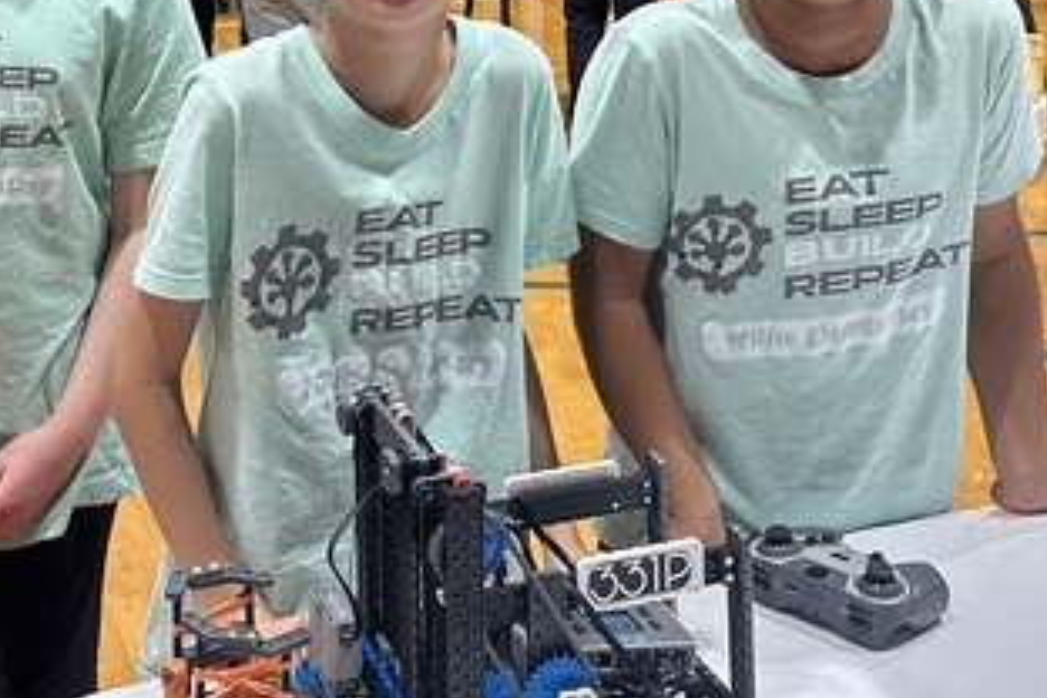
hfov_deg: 31.2
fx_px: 1861
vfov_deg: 21.0
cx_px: 362
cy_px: 151
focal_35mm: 64
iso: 200
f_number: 1.78
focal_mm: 6.86
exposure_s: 1/120
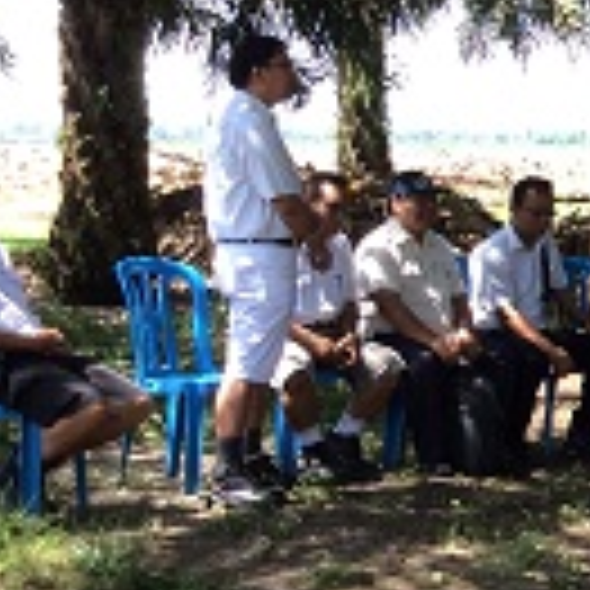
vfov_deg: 15.6
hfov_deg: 14.2
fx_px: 2140
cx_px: 1000
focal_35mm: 111
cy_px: 146
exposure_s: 1/136
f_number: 2.4
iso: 32
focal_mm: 3.3
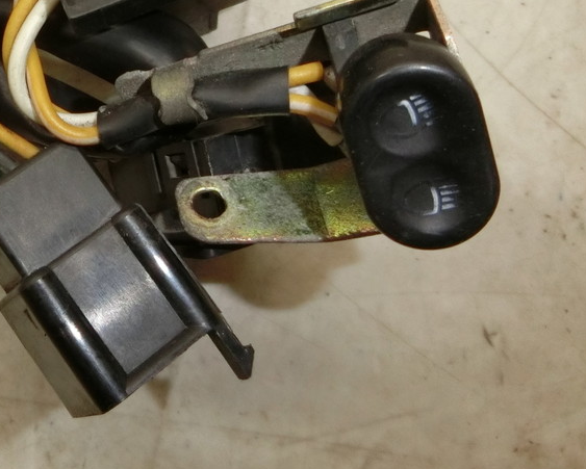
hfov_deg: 33.9
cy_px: 126
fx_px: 902
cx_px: 51
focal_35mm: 52
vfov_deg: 28.8
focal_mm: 4.5
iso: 250
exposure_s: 1/60
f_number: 3.5
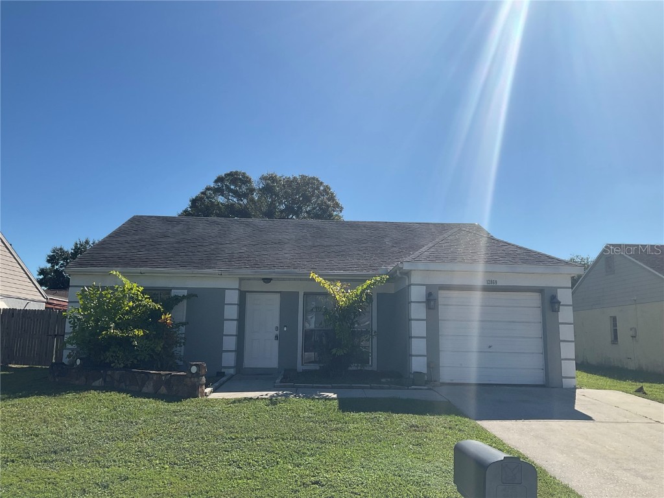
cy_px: 249
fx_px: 556
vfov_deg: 48.2
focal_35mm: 29
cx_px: 332
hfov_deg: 61.7
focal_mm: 3
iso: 16
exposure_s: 1/3534
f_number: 1.8
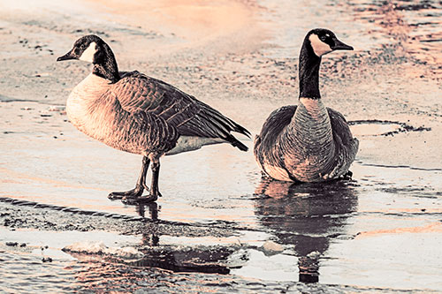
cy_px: 147
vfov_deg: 3.6
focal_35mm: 380
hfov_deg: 5.4
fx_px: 4664
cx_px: 221
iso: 500
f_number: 11
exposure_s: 1/400
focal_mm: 380
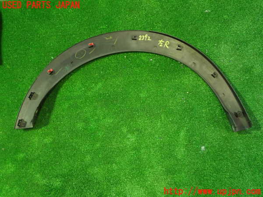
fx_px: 289
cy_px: 98
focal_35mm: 38
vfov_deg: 37.7
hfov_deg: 49.0
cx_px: 132
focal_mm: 6.83
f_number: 2.7
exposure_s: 1/25
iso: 800
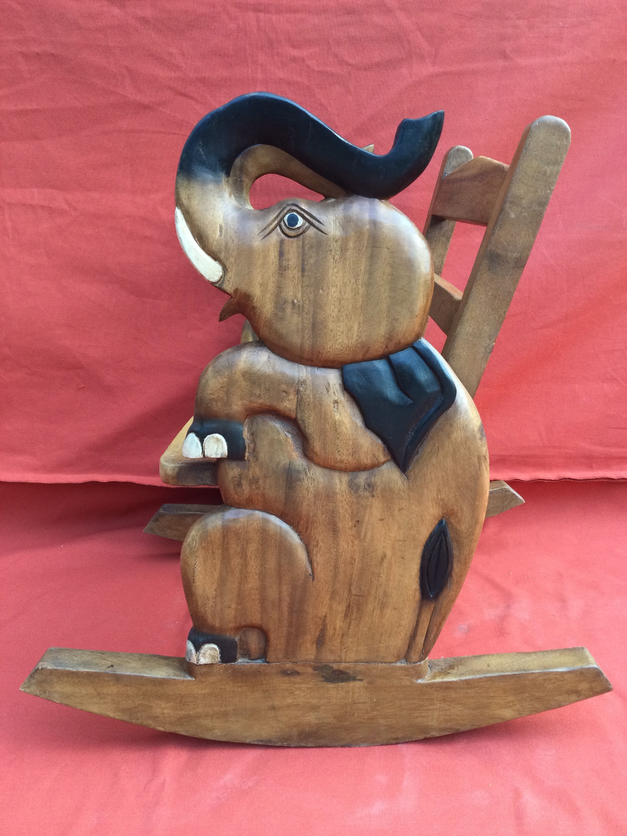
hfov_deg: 45.4
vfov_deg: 58.4
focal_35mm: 31
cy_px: 418
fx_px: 749
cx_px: 314
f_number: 2.4
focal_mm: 3.3
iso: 64
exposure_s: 1/33
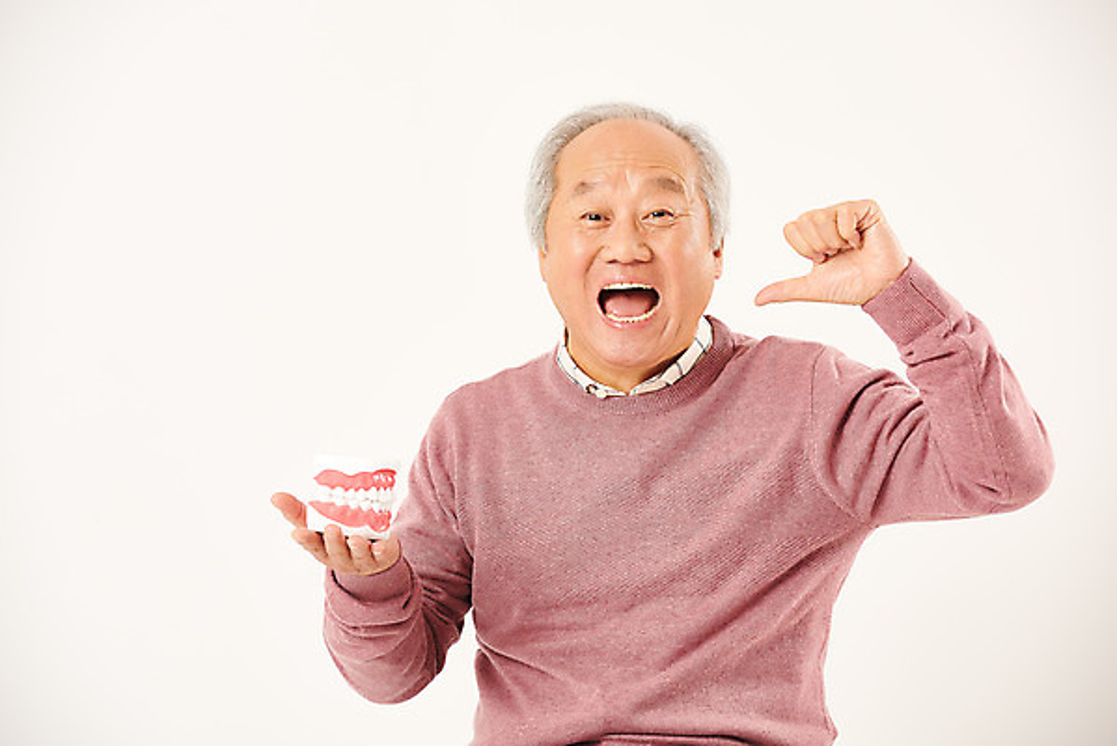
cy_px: 373
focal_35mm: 200
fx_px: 6208
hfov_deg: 10.3
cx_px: 558
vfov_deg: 6.9
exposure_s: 1/125
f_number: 8
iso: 100
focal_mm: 200
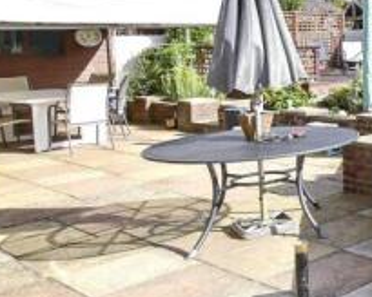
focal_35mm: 45
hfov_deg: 27.0
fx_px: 495
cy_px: 68
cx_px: 574
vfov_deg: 32.7
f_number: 8
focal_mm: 10
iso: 320
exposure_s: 1/500
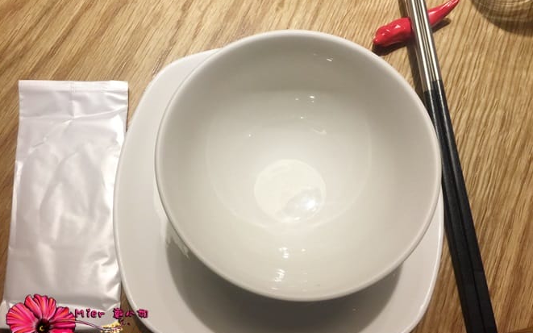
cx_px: 266
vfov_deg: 40.6
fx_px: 450
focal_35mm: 31
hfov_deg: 61.2
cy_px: 166
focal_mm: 4.15
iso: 40
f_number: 2.2
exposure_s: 1/30
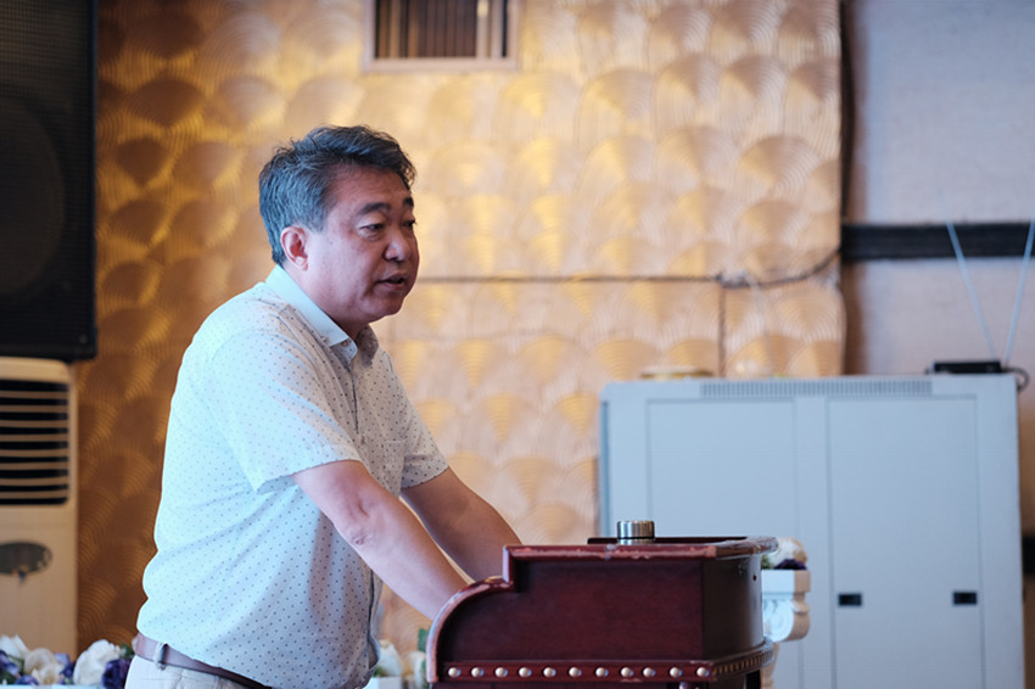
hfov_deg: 15.2
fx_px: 3880
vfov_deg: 10.2
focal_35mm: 135
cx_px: 518
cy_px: 344
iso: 800
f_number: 2
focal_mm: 90
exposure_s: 1/180
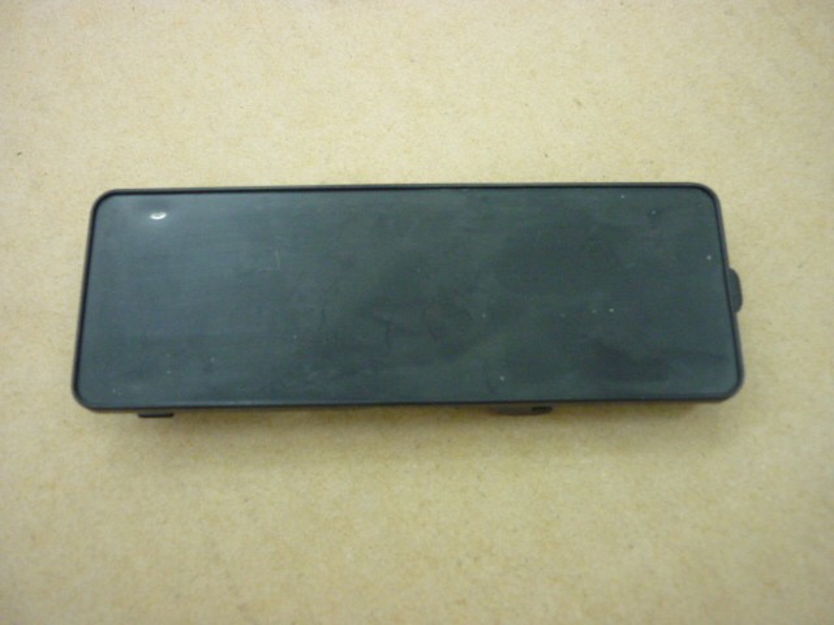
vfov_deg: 42.9
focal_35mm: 33
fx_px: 795
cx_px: 417
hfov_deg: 55.4
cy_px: 312
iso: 400
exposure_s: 1/15
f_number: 2.8
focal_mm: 5.5
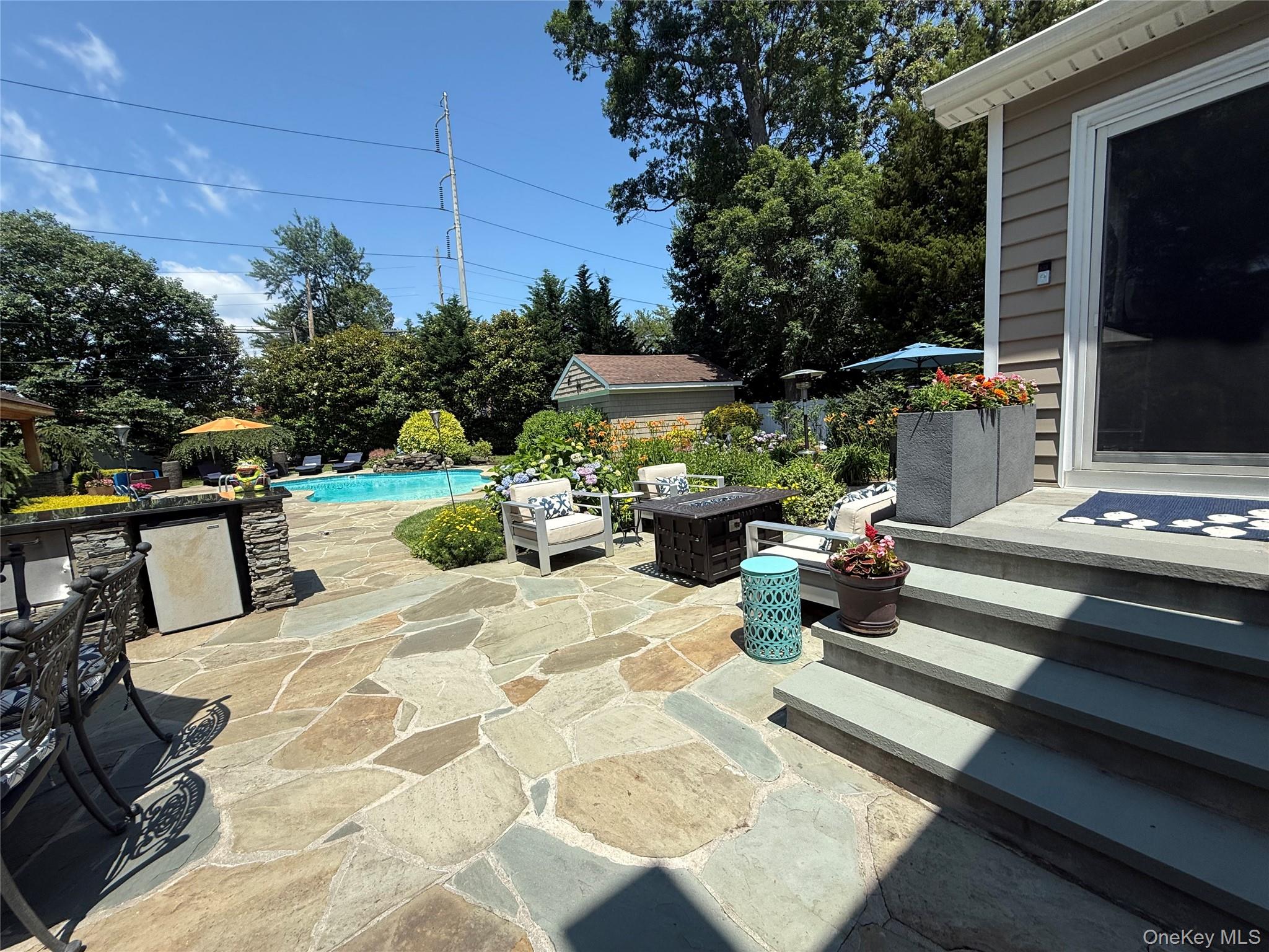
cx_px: 634
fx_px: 513
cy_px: 476
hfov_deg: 102.1
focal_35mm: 14
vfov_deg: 85.7
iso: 50
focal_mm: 2.22
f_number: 2.2
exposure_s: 1/1613
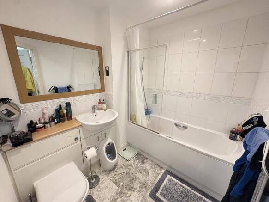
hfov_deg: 102.1
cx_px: 134
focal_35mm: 14
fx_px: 109
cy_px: 101
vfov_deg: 85.7
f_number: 2.2
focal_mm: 2.22
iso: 200
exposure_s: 1/50
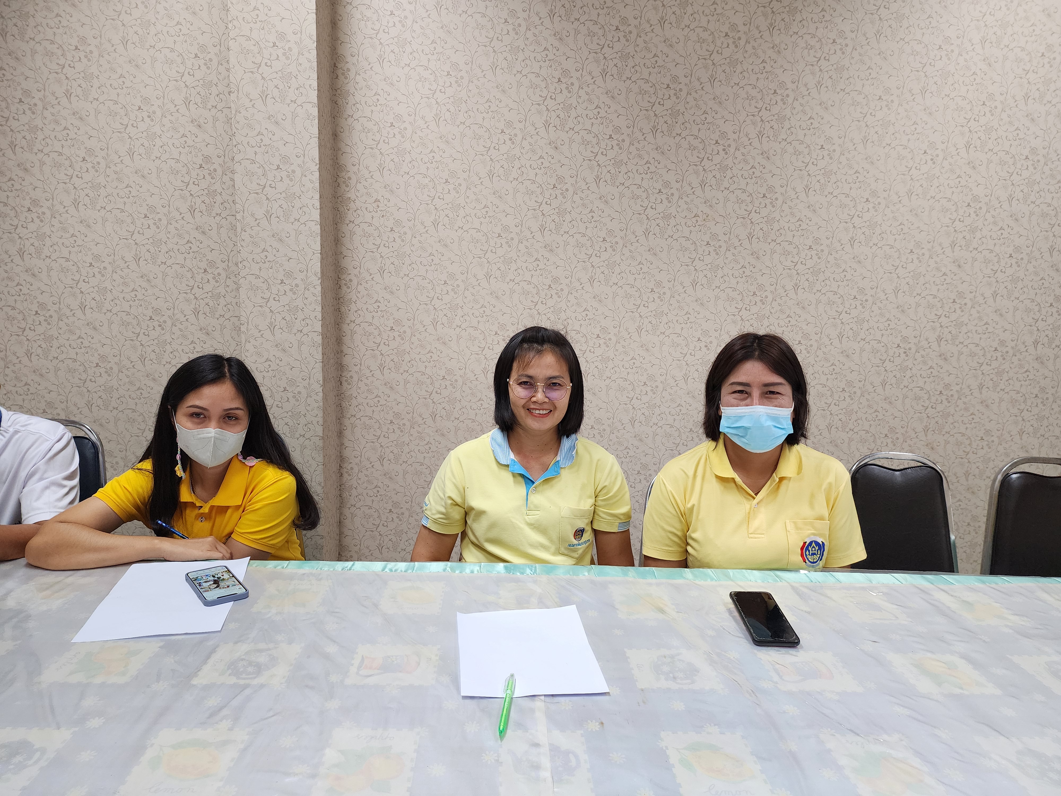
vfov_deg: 58.9
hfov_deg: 73.9
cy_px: 398
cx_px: 530
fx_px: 705
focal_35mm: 23
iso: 250
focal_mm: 6.4
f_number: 1.8
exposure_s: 1/100
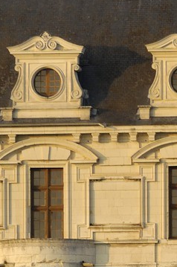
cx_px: 353
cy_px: 567
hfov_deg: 2.1
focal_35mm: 655
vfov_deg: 3.1
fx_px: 4849
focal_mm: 98
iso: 100
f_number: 4.5
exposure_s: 1/125
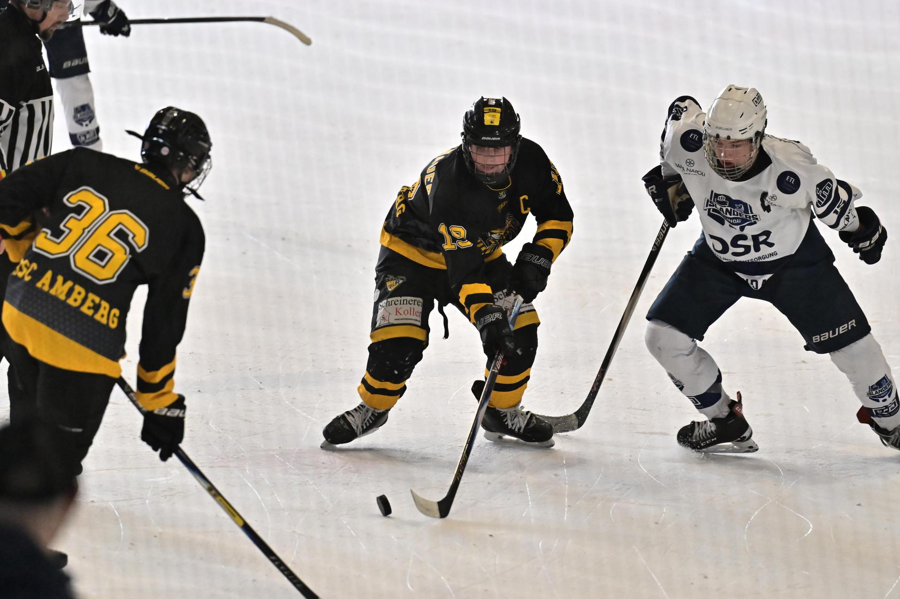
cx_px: 450
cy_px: 300
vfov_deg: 4.6
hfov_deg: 6.9
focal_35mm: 300
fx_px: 7498
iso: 3200
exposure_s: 1/800
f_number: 2.8
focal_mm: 200
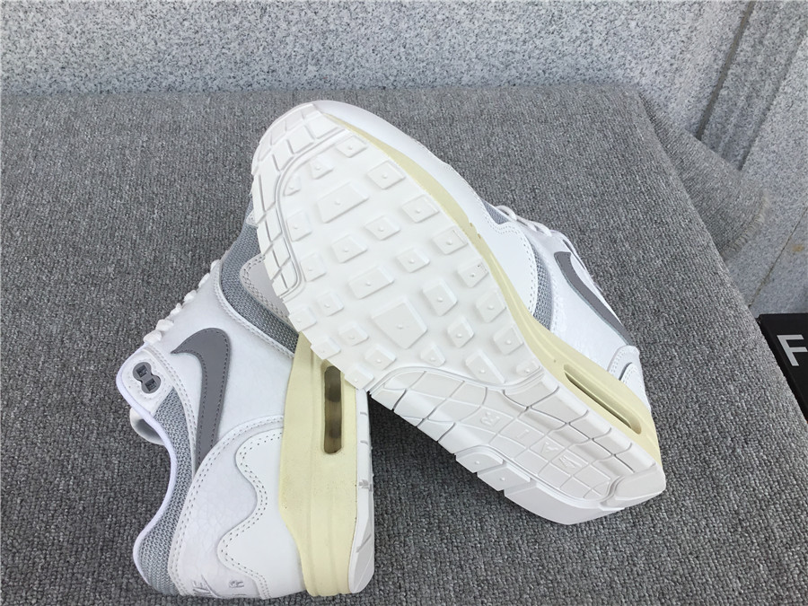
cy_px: 303
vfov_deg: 45.4
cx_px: 404
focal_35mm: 31
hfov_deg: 58.4
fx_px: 724
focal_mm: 3.3
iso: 25
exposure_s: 1/566
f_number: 2.4
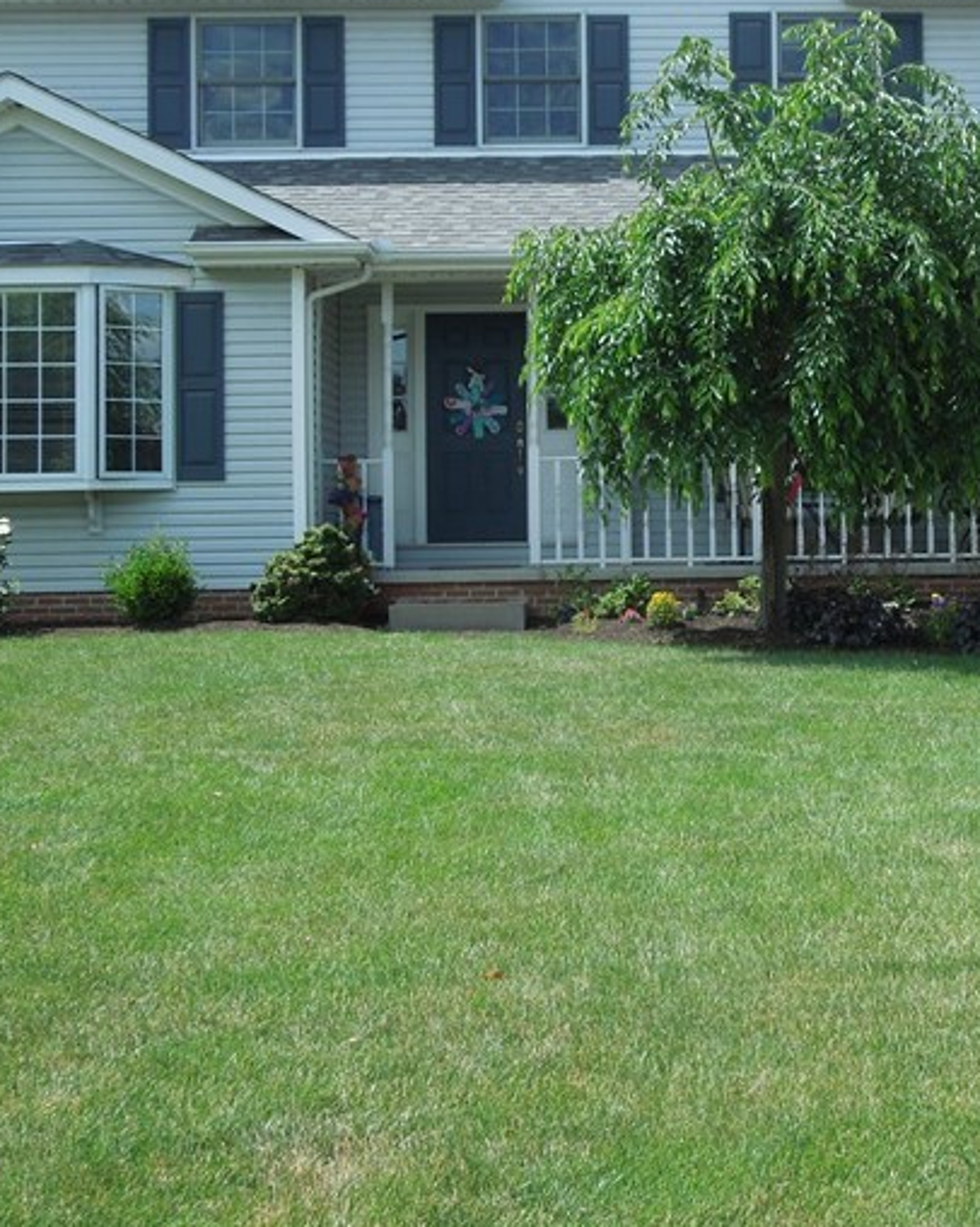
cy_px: 471
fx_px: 2213
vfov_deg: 30.9
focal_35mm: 61
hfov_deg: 24.6
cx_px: 775
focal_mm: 5.6
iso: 100
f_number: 3.6
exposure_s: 1/640
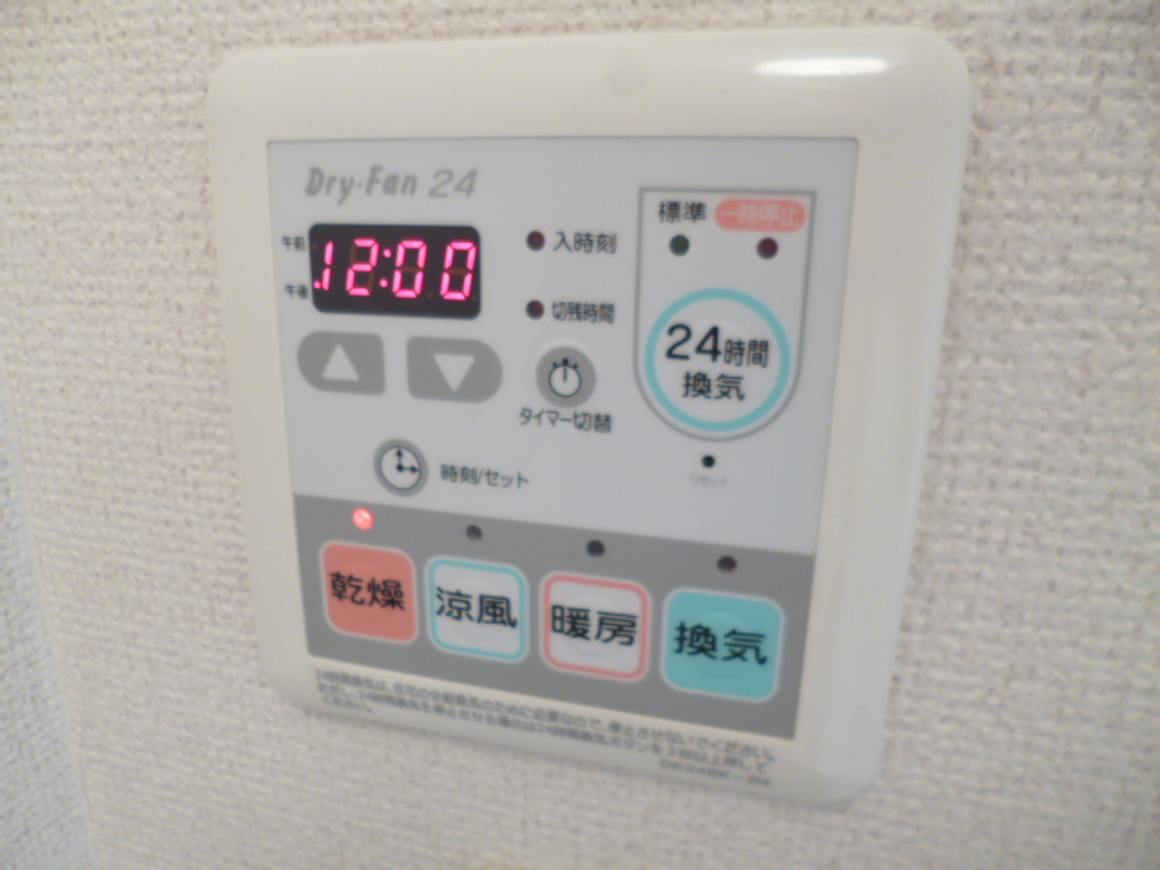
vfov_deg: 56.8
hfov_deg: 71.6
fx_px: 804
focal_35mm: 24
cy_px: 435
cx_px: 580
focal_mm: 4.3
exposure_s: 1/8
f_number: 2.5
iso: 100
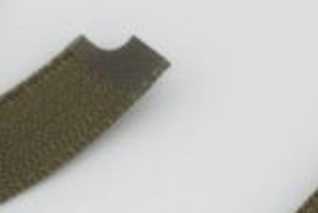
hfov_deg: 4.6
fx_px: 3926
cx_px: -133
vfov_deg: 3.1
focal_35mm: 444
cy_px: 456
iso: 200
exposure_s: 1/250
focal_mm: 55
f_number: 9
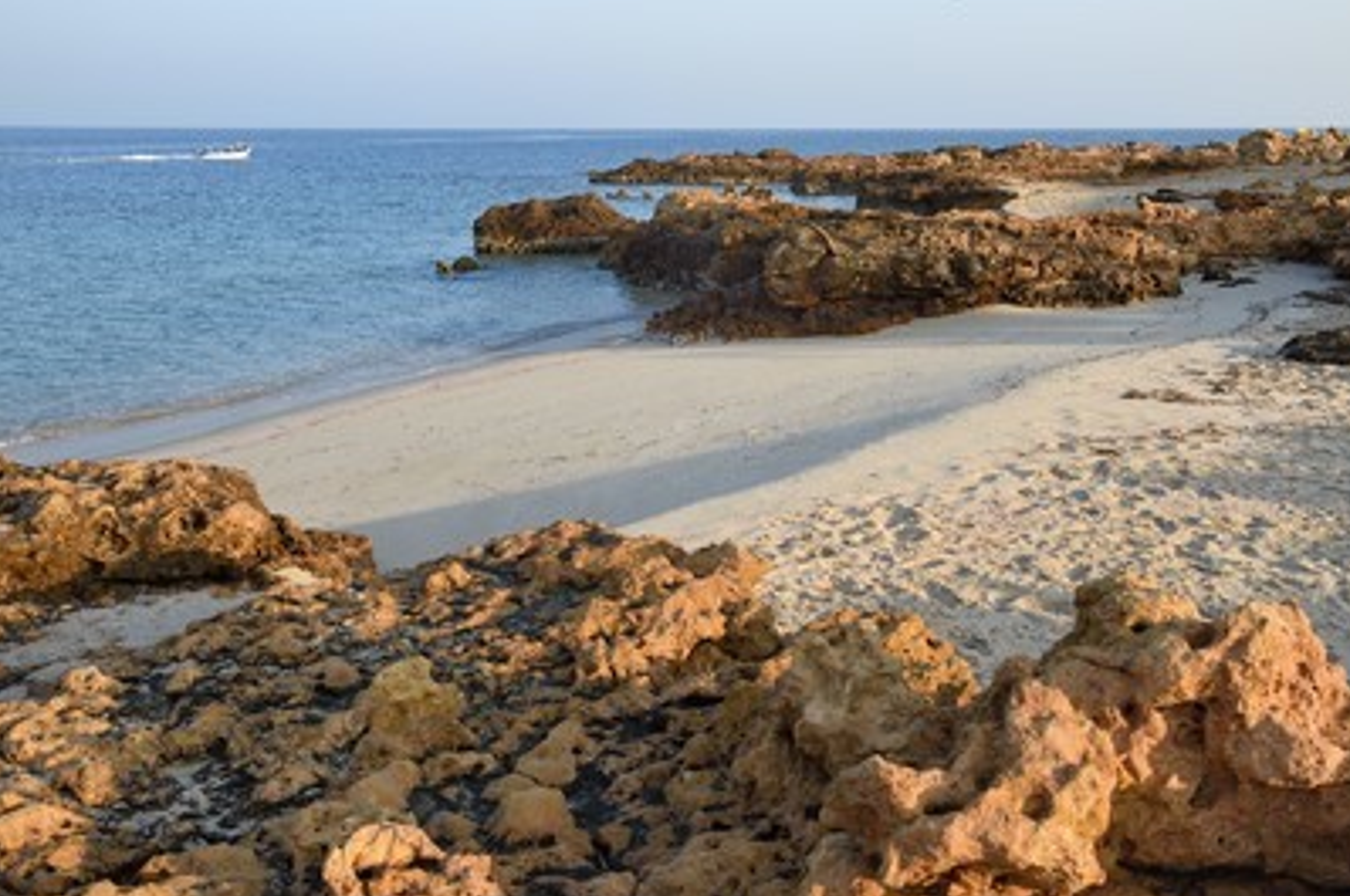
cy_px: 440
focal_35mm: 38
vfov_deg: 35.0
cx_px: 705
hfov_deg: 50.7
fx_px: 1423
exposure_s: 1/250
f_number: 11
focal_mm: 36
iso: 400
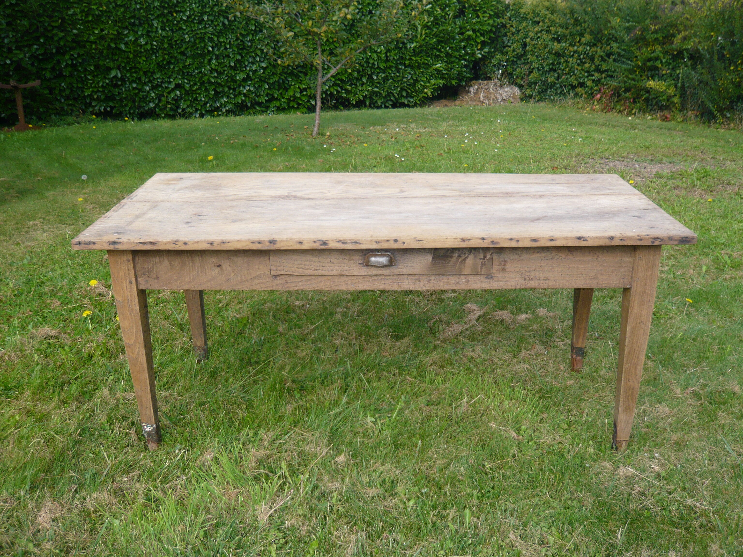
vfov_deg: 41.8
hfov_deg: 54.0
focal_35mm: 34
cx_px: 372
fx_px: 730
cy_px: 278
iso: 100
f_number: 3.1
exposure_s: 1/500
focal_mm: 5.5
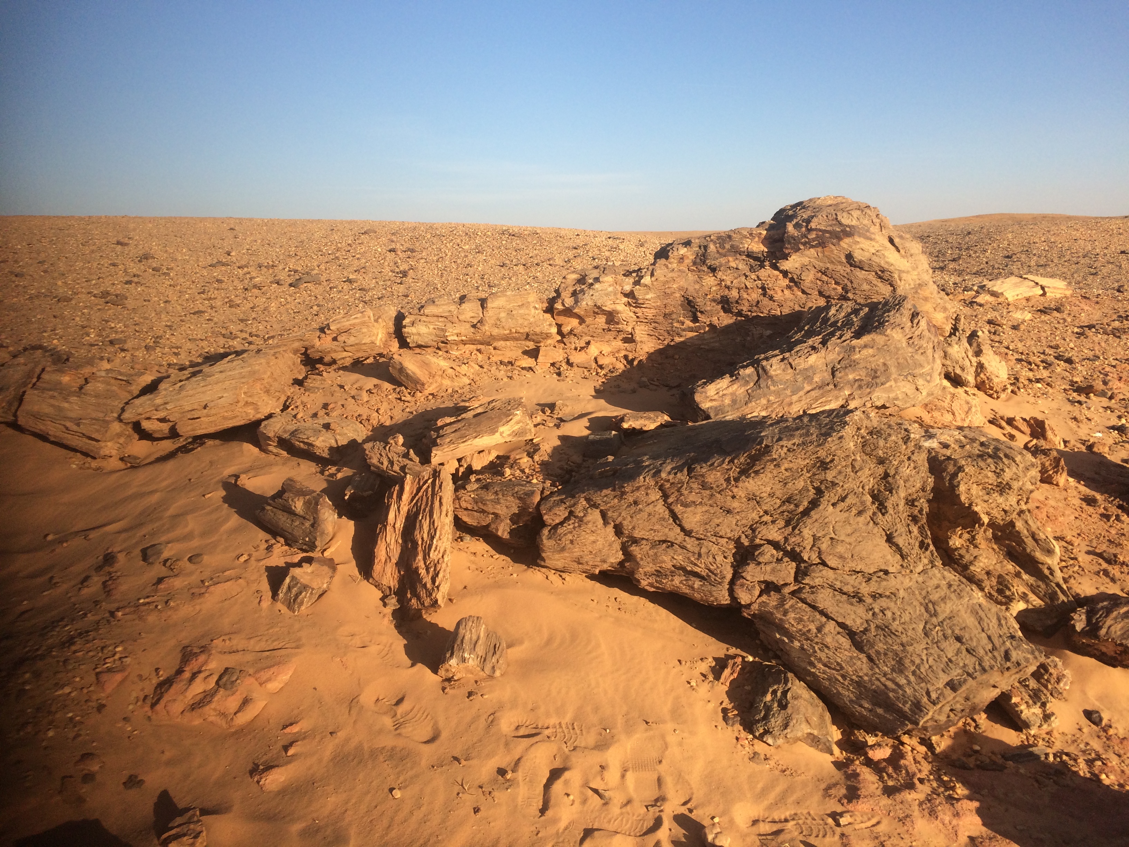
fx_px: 946
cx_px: 564
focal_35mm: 29
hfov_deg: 61.7
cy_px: 424
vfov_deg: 48.2
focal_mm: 4.15
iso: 32
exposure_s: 1/1786
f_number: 2.2
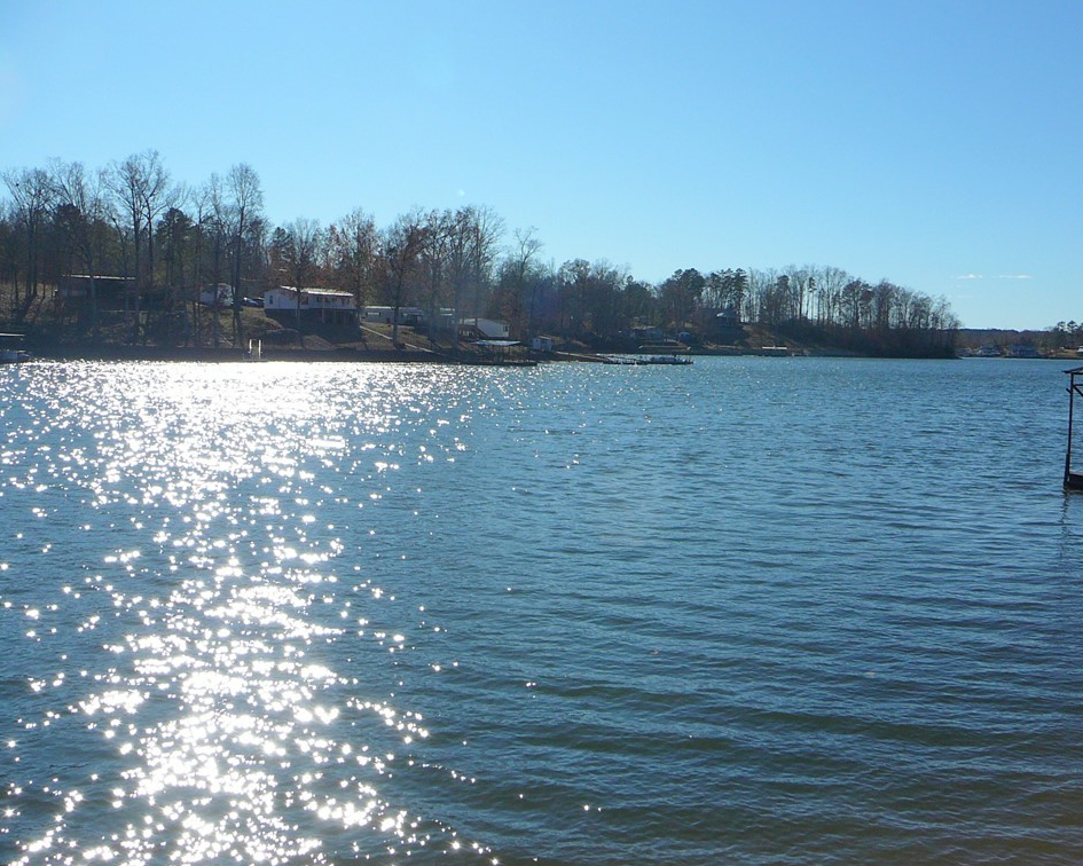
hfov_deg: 49.0
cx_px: 579
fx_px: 1186
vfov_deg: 40.1
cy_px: 427
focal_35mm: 37
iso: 80
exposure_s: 1/1000
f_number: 5
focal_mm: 5.2
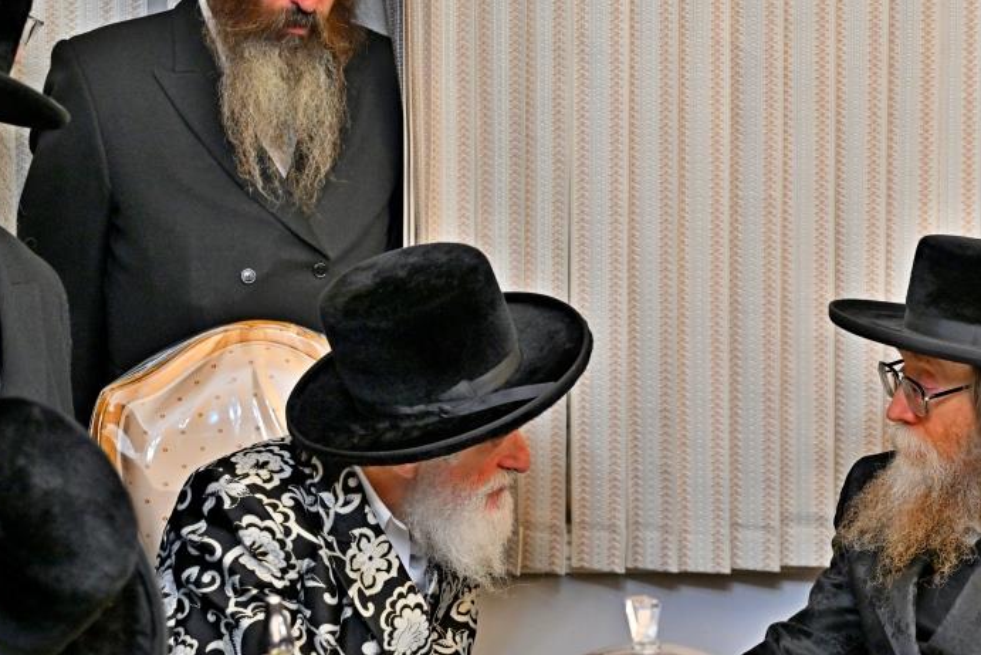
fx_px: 2262
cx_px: 711
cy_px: 437
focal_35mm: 83
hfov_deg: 24.3
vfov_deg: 16.4
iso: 1250
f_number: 4
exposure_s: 1/125
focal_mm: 56
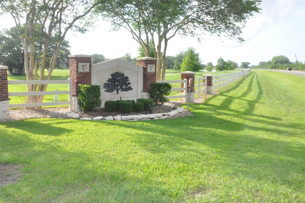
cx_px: 152
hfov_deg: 59.6
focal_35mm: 32
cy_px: 102
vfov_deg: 41.6
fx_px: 267
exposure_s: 1/200
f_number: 25
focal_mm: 21
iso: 2500
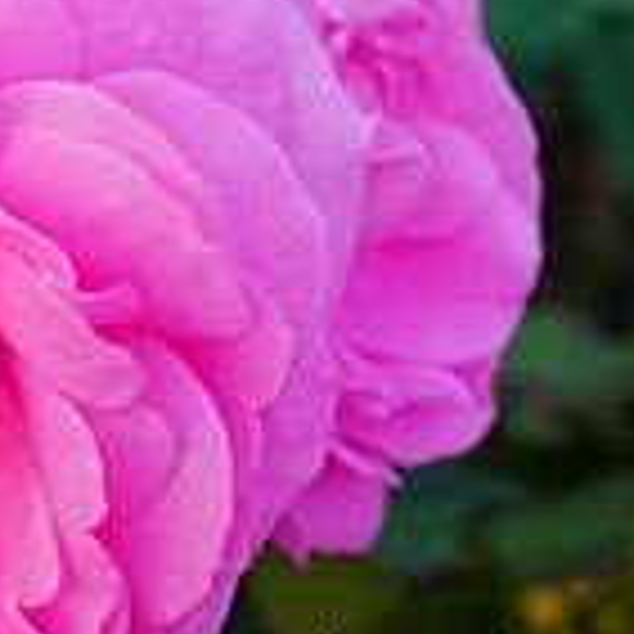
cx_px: -63
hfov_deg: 10.5
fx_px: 3419
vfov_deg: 10.5
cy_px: -70
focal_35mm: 165
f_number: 4
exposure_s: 1/100
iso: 125
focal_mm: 15.59
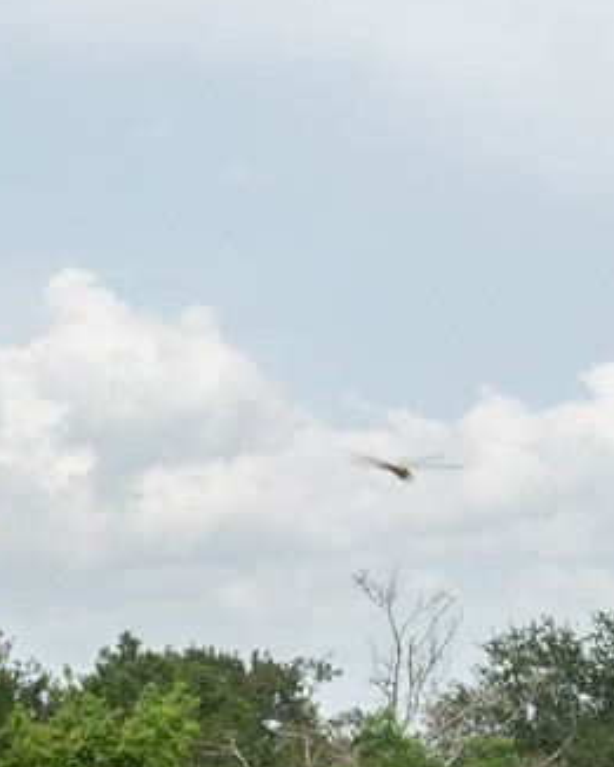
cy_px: 786
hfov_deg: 6.1
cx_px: -1462
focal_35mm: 225
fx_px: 5108
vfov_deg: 8.5
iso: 200
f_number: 11
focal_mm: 24
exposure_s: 1/125
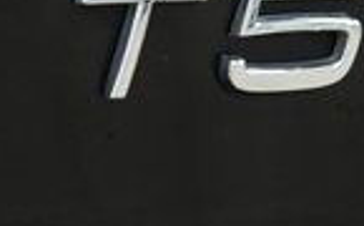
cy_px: -24
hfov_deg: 4.4
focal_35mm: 474
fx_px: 4693
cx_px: 269
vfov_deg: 2.8
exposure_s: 1/30
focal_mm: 70
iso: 1600
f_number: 5
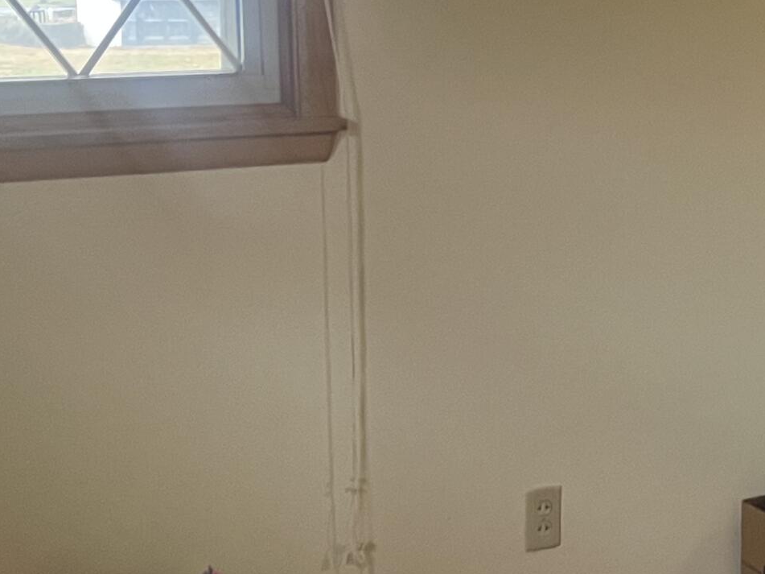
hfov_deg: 22.6
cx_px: 818
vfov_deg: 17.8
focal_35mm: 82
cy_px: 105
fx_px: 1812
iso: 500
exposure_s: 1/40
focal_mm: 5.1
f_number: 1.6
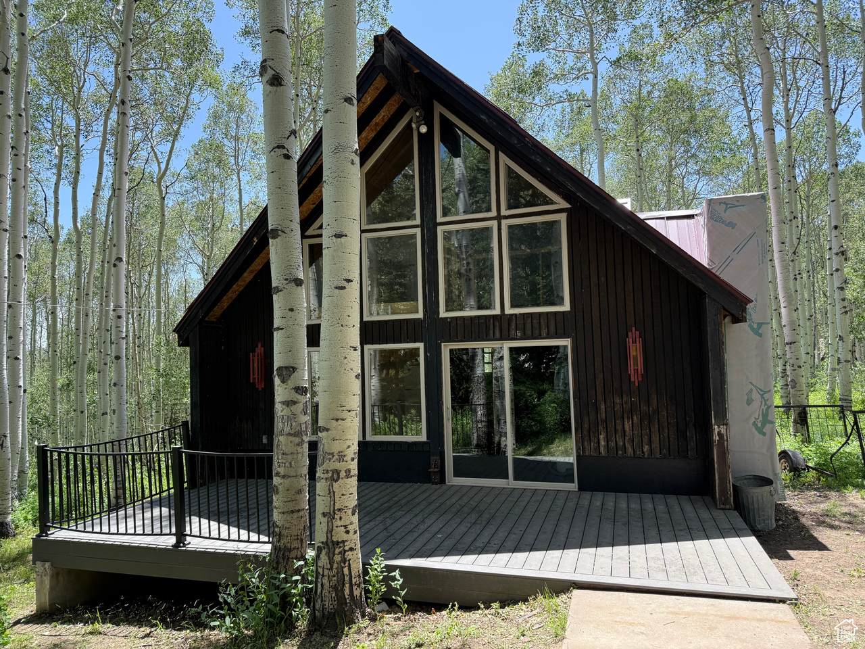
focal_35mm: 24
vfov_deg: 56.8
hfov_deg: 71.6
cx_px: 432
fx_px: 600
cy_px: 324
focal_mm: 6.76
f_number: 1.78
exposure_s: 1/1091
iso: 100
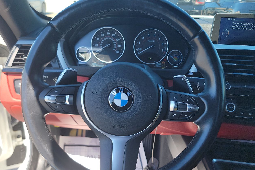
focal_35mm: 32
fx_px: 227
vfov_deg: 41.1
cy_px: 91
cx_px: 127
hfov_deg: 58.7
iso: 50
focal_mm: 6.7
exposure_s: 1/166
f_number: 1.8
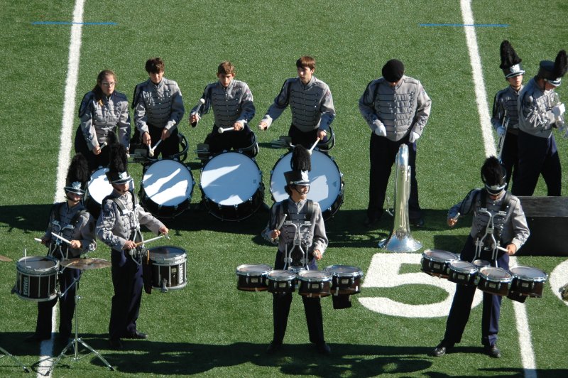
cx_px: 284
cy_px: 189
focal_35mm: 292
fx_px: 4611
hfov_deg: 7.0
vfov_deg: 4.7
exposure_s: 1/640
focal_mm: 195
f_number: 6.3
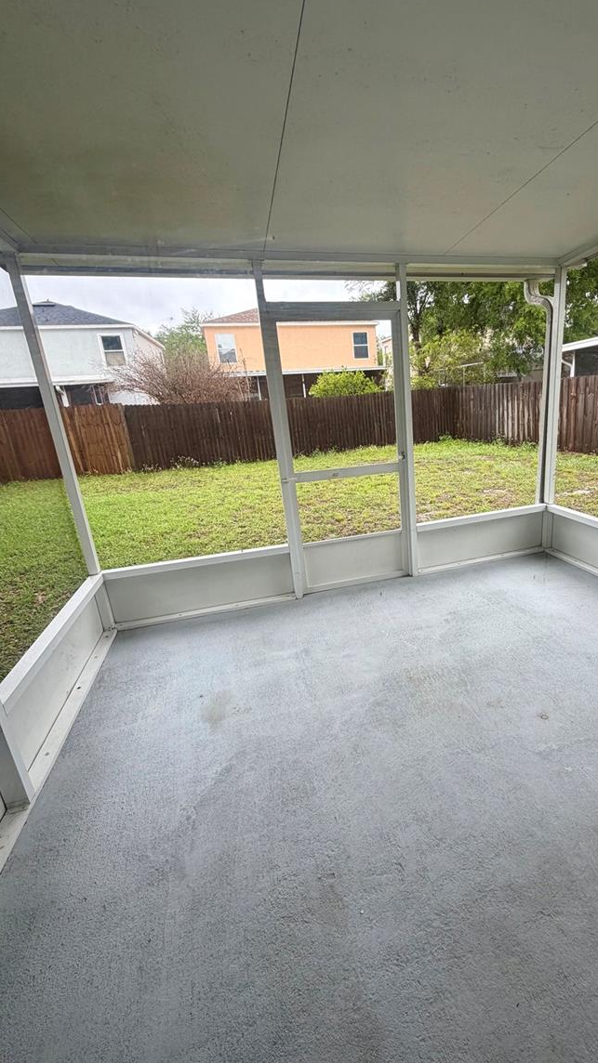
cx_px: 388
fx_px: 451
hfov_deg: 65.6
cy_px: 534
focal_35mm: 16
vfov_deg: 99.4
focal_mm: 2.22
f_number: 2.2
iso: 40
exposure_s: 1/187
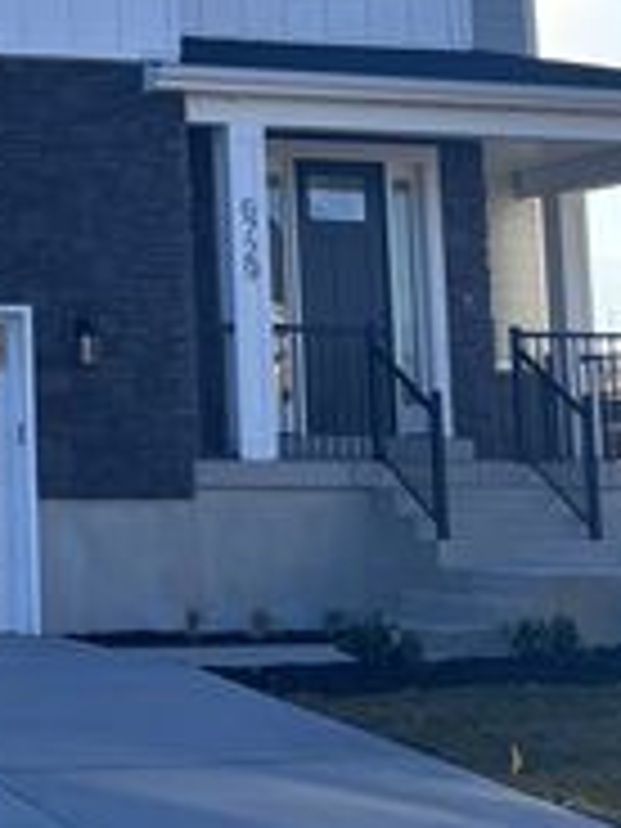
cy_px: 43
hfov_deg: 14.9
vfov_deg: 20.3
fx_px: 2248
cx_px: -238
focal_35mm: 94
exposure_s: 1/2571
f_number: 1.6
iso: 50
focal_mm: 5.96
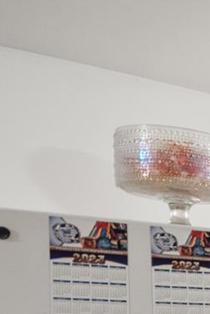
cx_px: 719
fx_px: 708
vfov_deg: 22.9
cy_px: 379
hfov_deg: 9.7
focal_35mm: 81
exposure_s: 1/5
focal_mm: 10
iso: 200
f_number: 4
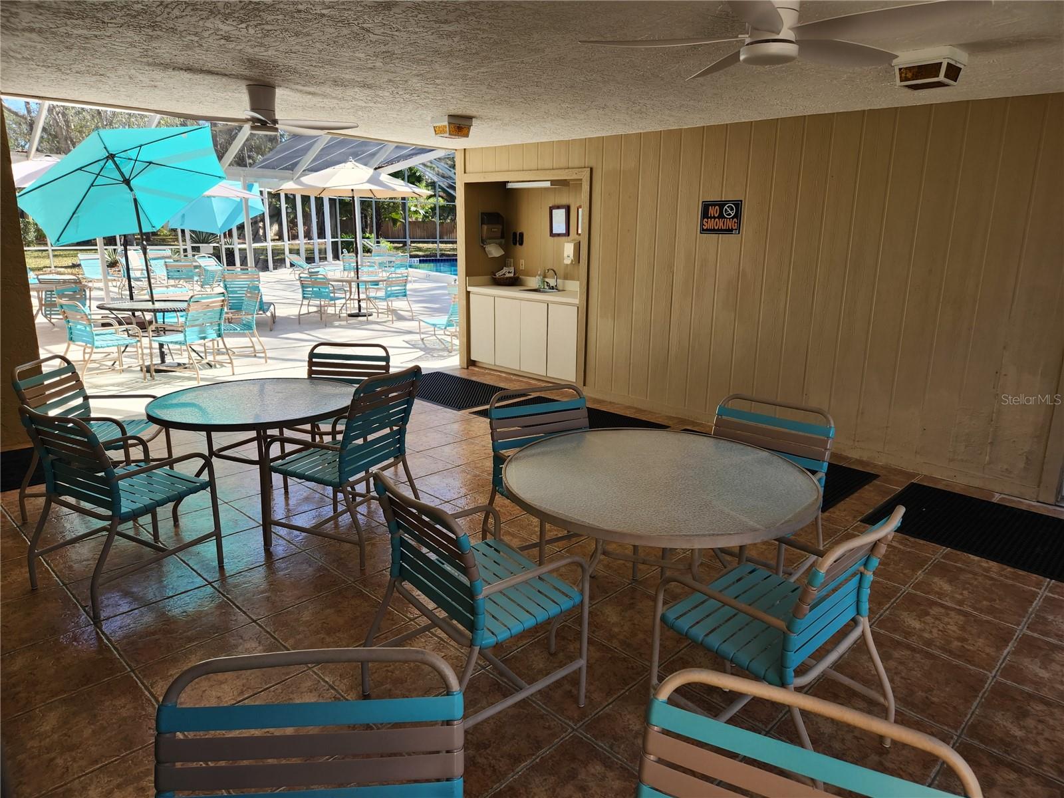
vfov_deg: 58.9
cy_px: 399
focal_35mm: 23
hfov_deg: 73.9
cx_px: 532
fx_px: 707
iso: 20
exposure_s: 1/180
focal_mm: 5.4
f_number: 1.8
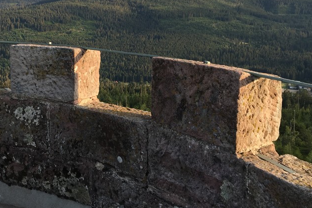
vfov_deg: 27.7
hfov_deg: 40.4
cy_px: 54
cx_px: 96
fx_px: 416
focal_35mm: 48
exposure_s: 1/413
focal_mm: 4.15
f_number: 2.2
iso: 25
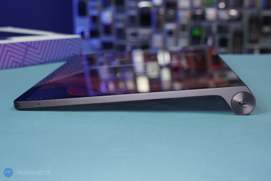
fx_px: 369
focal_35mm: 49
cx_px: 136
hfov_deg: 40.3
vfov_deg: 27.5
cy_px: 90
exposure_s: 1/160
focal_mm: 49
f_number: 8
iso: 2500
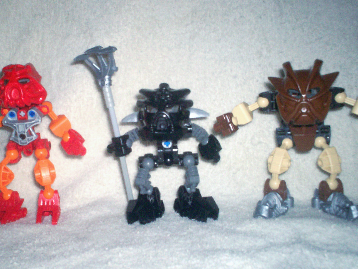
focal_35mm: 48
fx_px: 496
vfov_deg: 30.3
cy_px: 128
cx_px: 136
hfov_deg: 39.4
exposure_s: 1/60
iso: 140
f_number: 4.5
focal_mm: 6
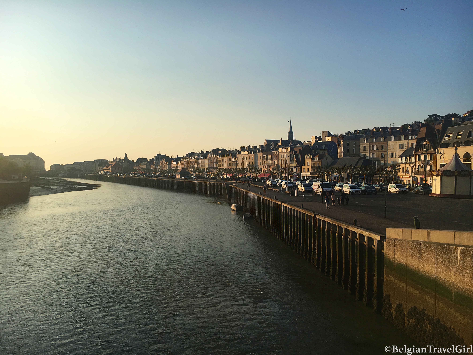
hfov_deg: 61.7
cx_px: 236
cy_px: 178
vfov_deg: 48.2
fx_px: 396
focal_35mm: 29
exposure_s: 1/1748
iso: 25
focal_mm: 4.15
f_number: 2.2
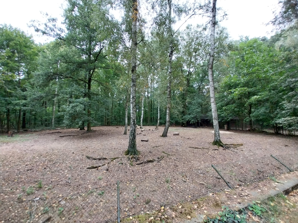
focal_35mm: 13
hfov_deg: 106.2
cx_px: 149
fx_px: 112
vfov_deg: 89.9
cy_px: 112
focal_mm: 1.13
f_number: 2.2
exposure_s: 1/60
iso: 64
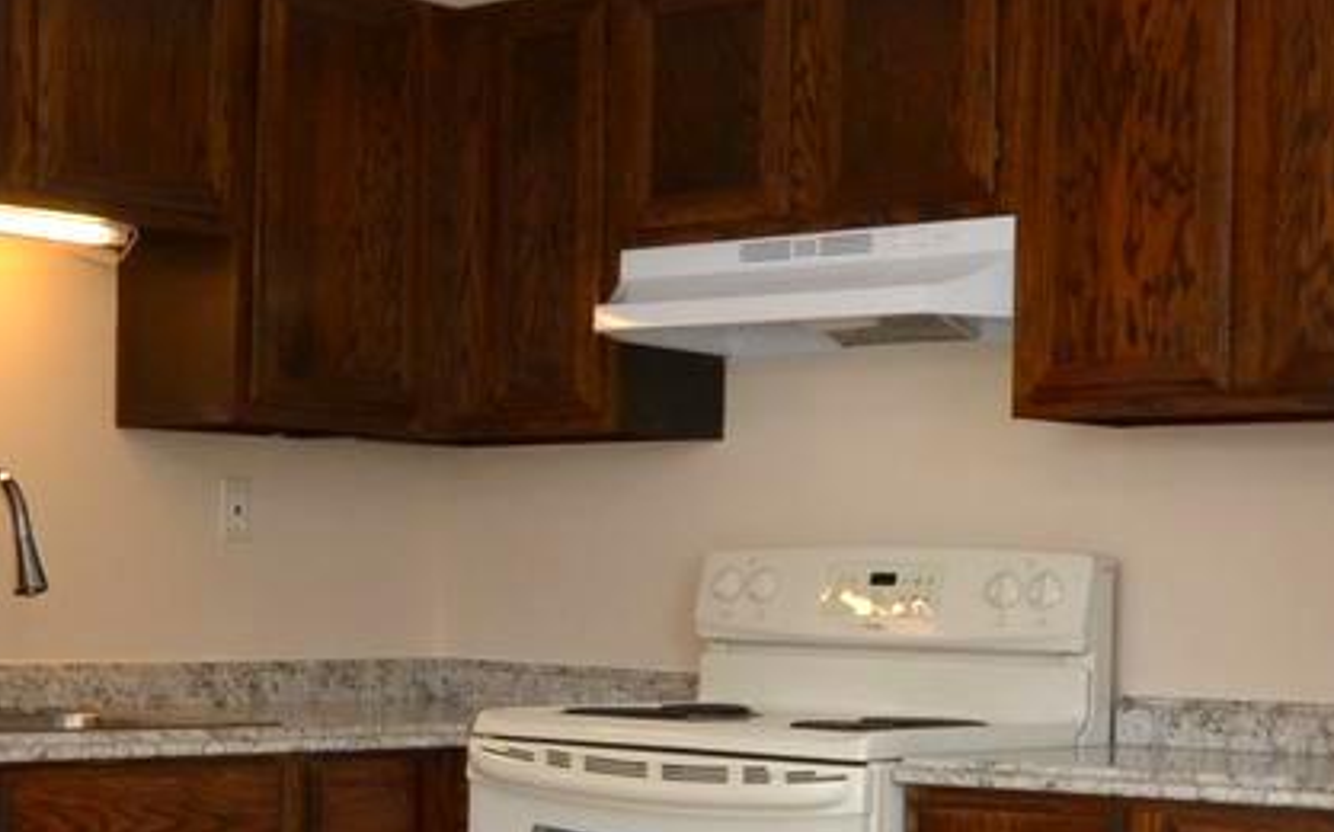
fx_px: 2725
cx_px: 304
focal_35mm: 75
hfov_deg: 27.1
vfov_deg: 17.3
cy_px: 602
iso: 450
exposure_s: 1/60
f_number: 4
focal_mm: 10
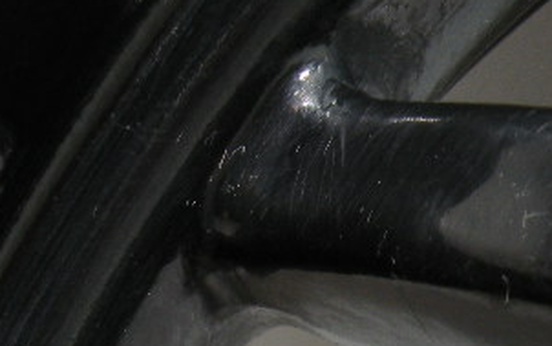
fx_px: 1460
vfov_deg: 12.2
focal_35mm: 97
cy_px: 665
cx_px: 75
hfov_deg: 21.0
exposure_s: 1/59.8
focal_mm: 4.7
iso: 111
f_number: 2.8
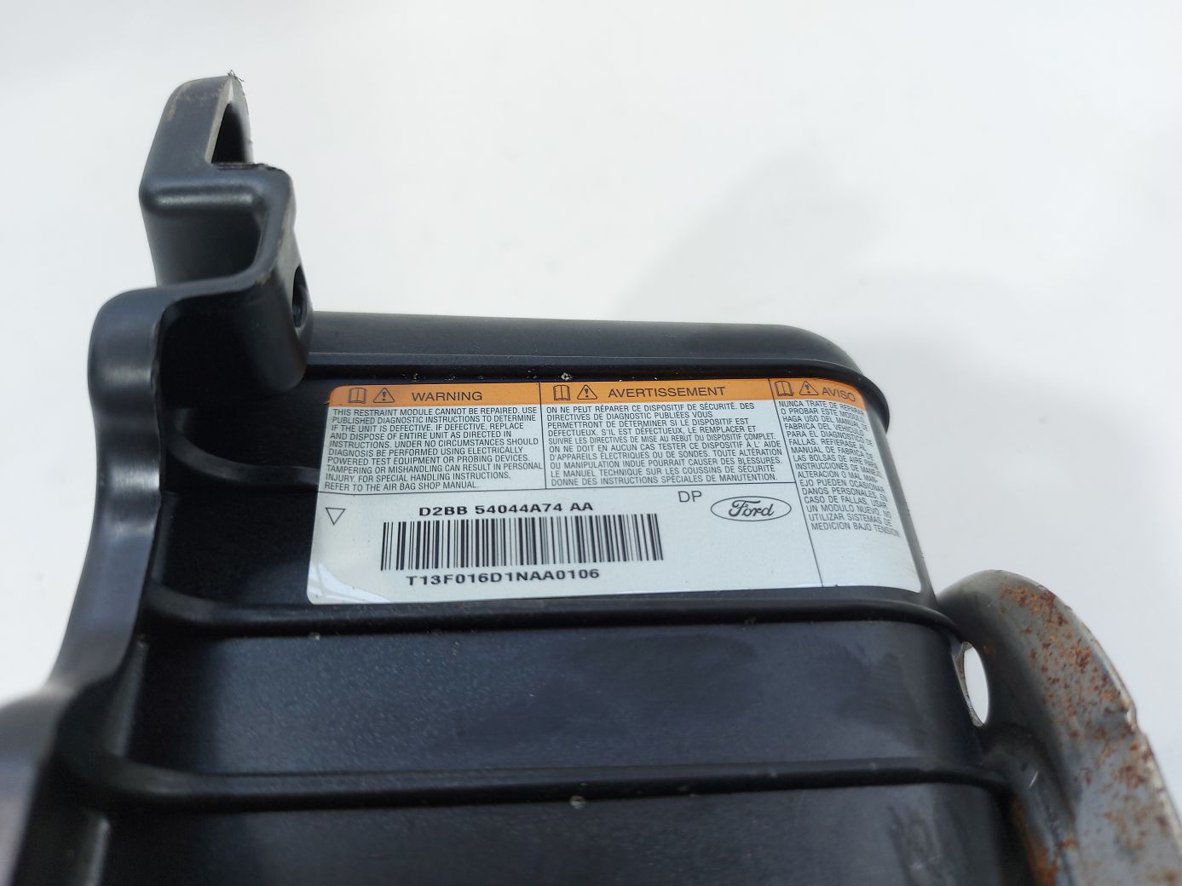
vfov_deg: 56.8
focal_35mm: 24
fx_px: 819
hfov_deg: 71.6
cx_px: 591
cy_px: 443
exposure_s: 1/50
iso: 64
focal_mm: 5.23
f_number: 1.8
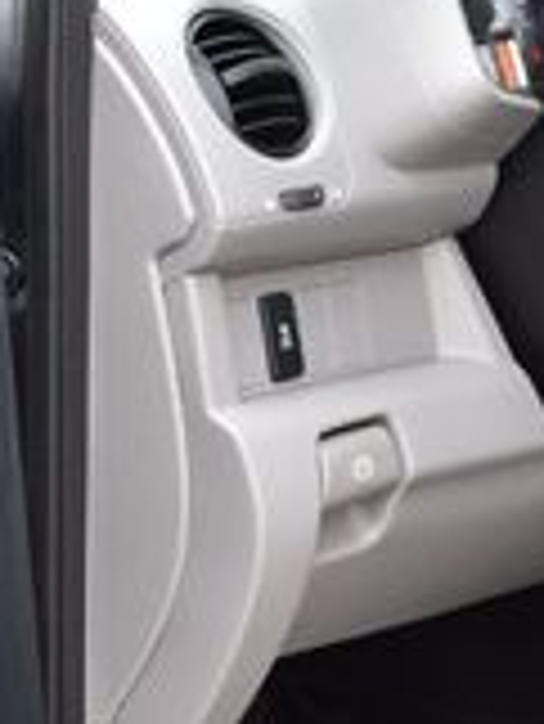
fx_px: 3348
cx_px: 710
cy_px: 571
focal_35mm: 160
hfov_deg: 9.1
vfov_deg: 12.3
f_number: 6.3
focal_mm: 28
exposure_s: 1/20
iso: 400
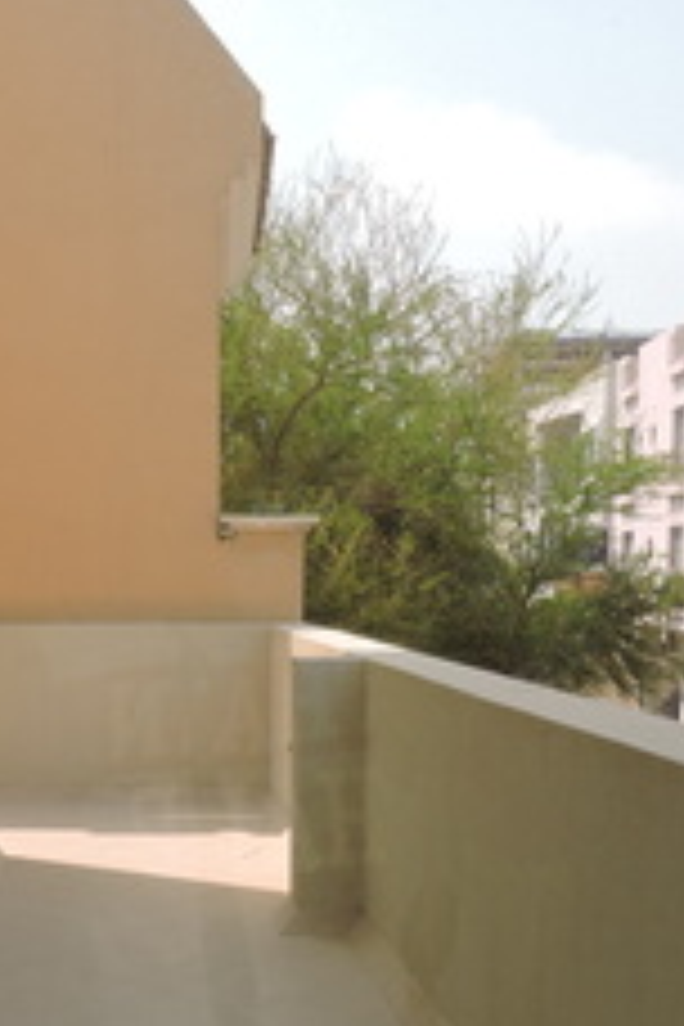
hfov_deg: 26.8
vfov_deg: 38.9
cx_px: 227
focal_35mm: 50
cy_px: 731
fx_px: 1425
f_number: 3.3
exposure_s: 1/200
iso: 100
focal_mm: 4.3
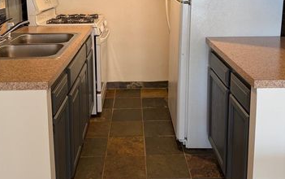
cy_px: 33
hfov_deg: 46.2
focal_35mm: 43
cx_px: 140
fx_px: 334
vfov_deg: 29.2
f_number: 1.78
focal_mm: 6.76
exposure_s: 1/60
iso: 160
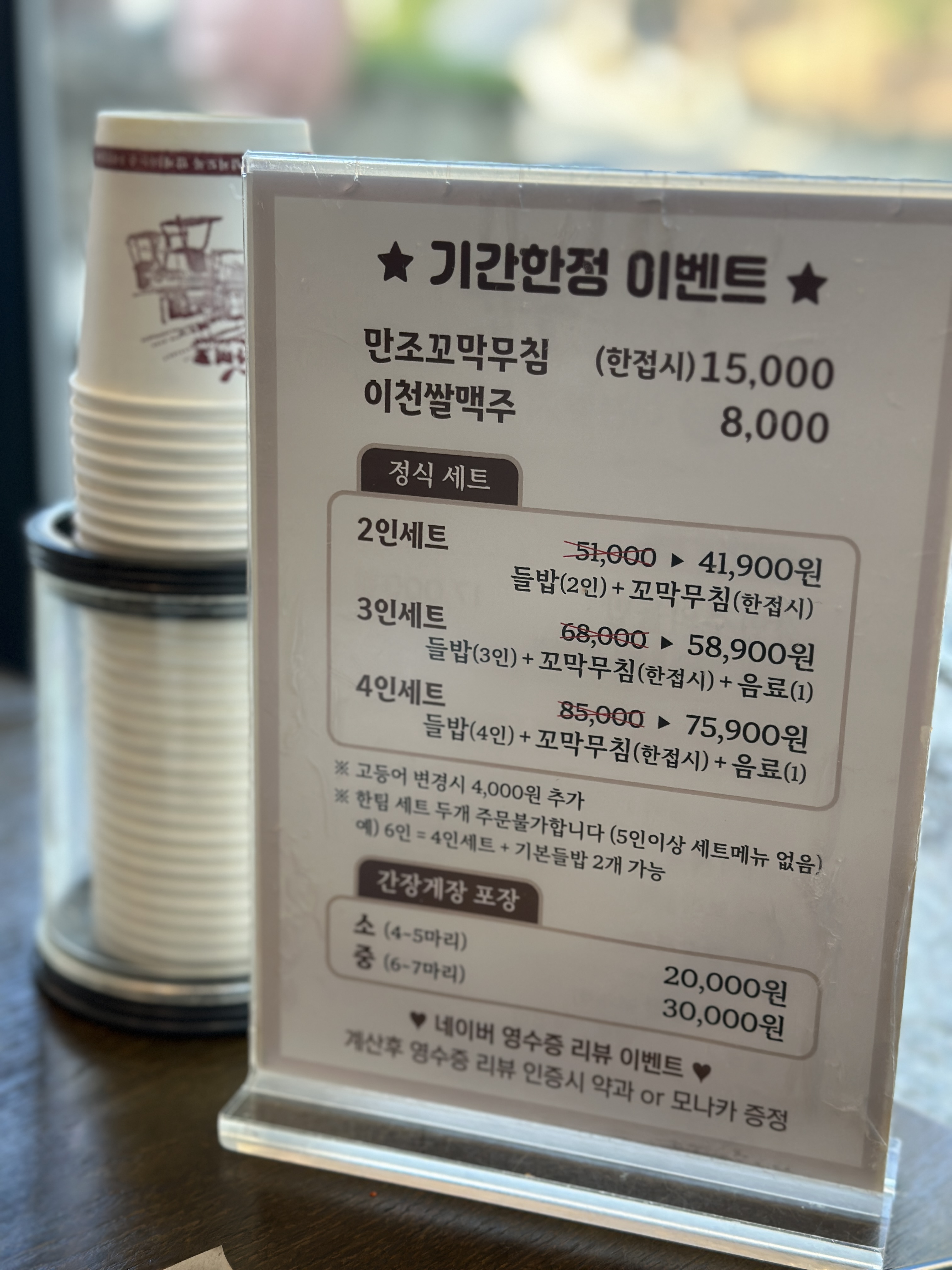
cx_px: 476
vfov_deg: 39.7
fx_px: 1760
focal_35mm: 48
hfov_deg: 30.3
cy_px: 635
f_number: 1.78
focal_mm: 6.86
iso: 125
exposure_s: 1/120
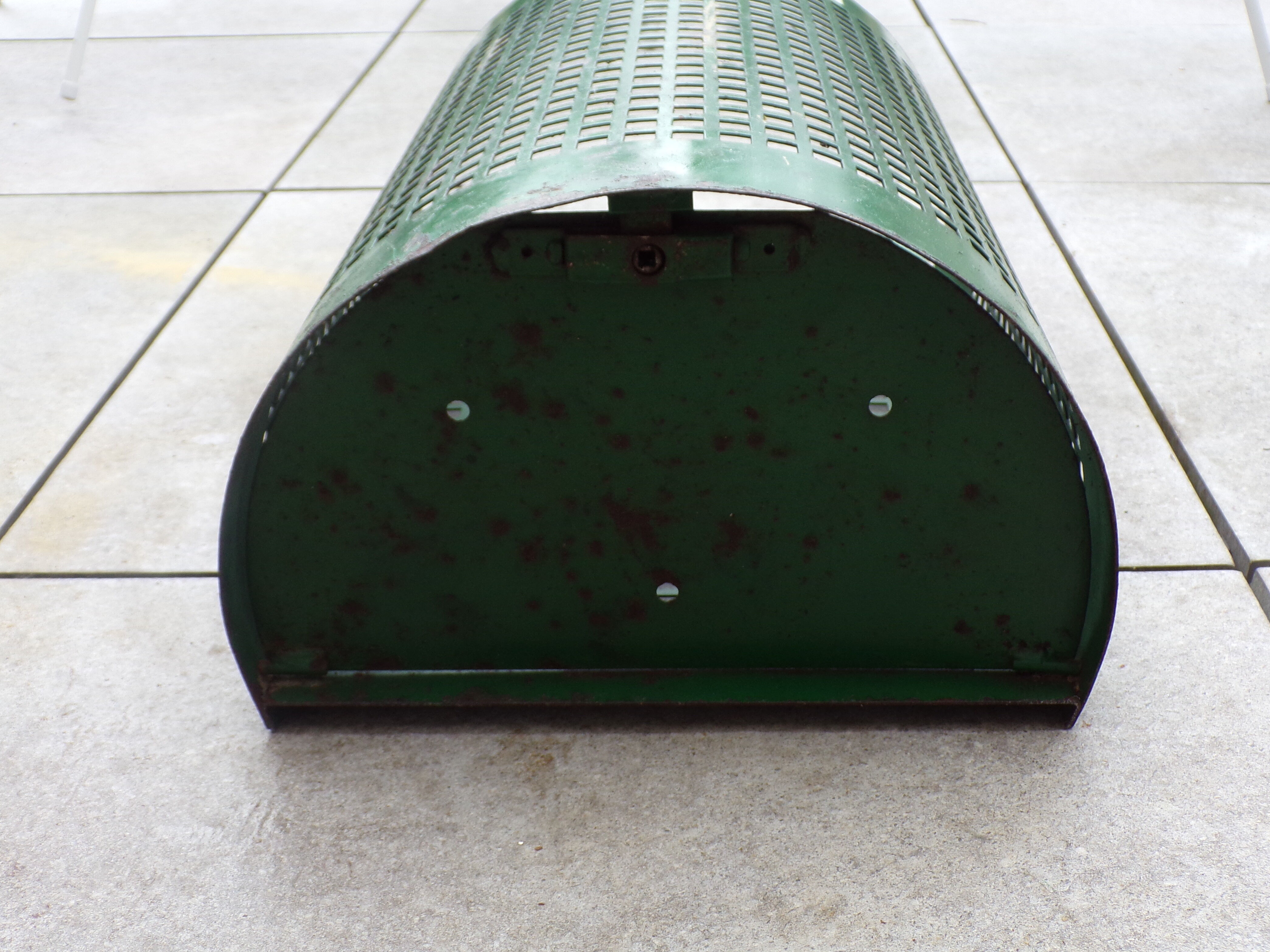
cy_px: 434
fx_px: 1504
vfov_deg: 35.1
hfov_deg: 45.7
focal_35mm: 41
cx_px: 683
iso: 80
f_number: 3.3
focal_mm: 6.6
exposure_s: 1/90
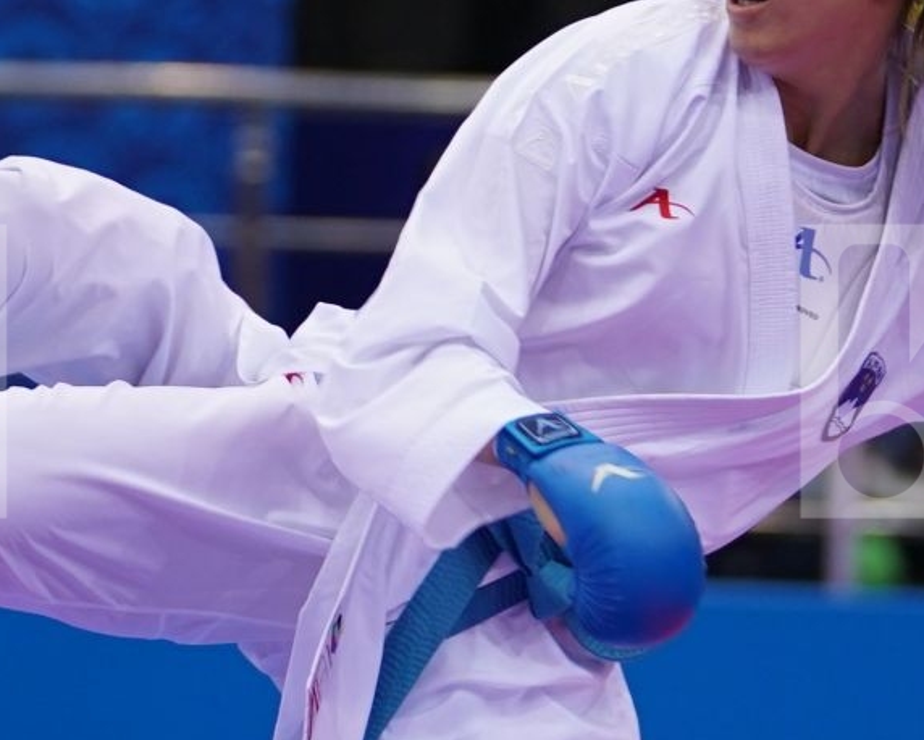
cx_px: 404
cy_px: 372
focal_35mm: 682
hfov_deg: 2.8
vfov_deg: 2.3
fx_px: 18657
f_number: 2.8
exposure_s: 1/800
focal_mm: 154
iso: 800
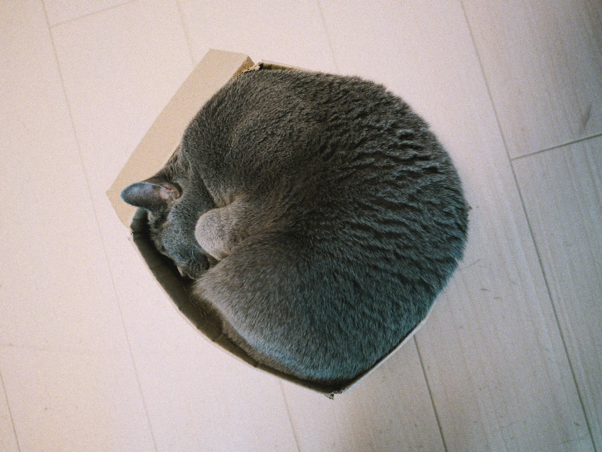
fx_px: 522
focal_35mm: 30
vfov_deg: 46.8
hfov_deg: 59.9
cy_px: 226
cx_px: 301
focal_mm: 15
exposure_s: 1/60
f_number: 1.7
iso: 1000
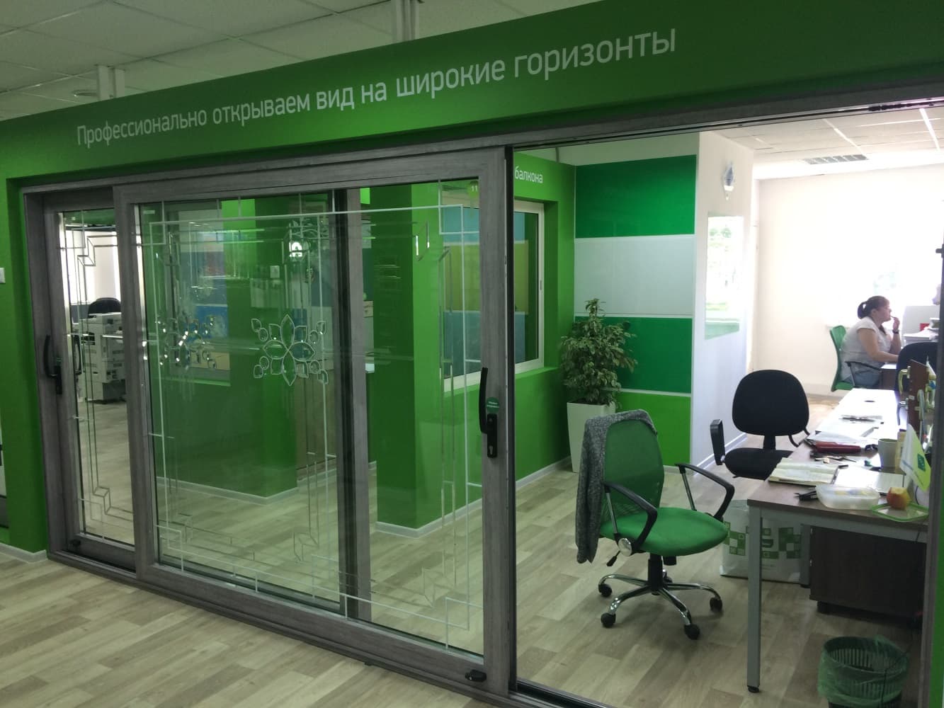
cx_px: 472
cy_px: 354
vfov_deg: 48.2
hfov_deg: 61.7
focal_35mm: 29
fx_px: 791
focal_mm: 4.15
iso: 80
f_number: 2.2
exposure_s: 1/33
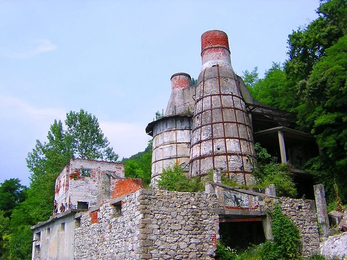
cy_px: 130
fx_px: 361
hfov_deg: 51.4
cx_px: 174
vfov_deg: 39.7
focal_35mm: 36
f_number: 5.2
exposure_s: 1/324
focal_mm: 4.7
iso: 100
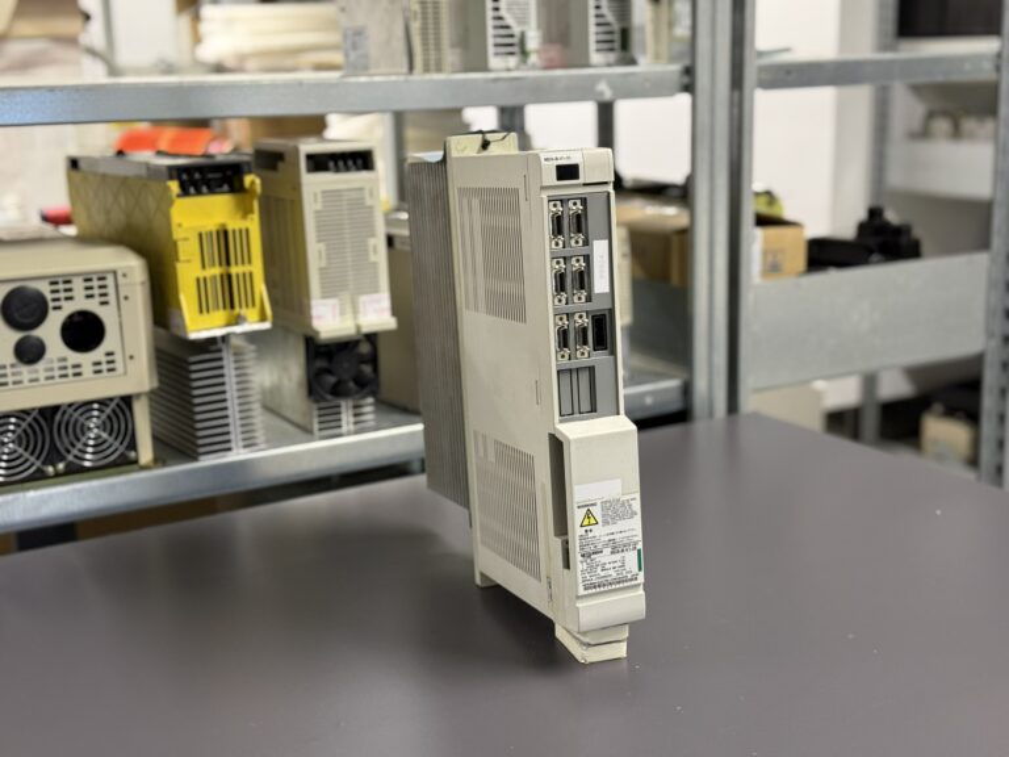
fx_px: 1399
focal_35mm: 48
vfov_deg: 30.3
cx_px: 504
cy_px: 378
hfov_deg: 39.7
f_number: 1.78
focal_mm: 6.76
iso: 250
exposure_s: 1/50
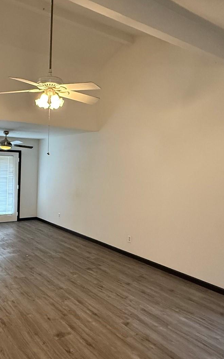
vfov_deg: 64.6
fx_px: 283
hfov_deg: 42.2
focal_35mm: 29
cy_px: 167
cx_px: 65
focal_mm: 2.22
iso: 640
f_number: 2.2
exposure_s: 1/60
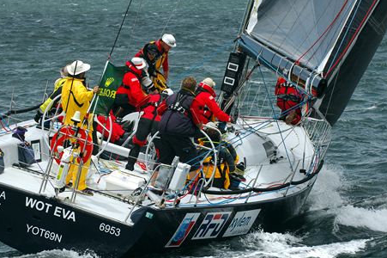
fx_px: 2897
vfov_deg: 5.1
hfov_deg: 7.6
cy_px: 128
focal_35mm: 270
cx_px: 159
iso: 400
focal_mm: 135
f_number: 6.7
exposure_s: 1/1000
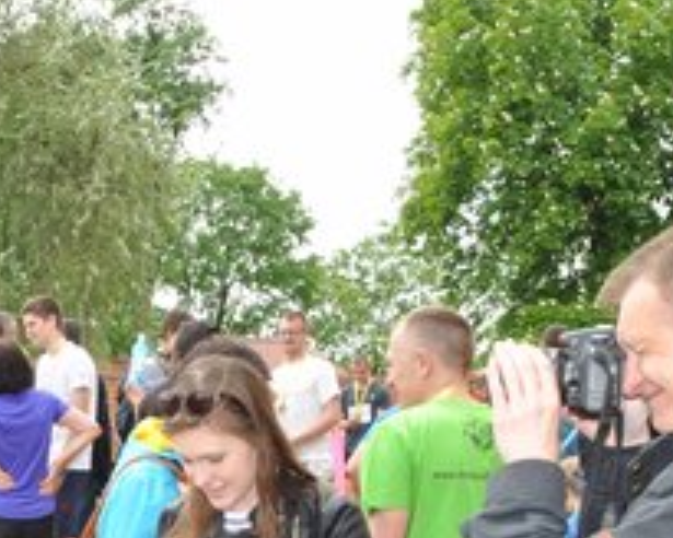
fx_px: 1952
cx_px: -49
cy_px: 695
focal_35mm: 98
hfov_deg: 18.9
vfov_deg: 15.0
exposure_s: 1/200
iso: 500
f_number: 13
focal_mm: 22
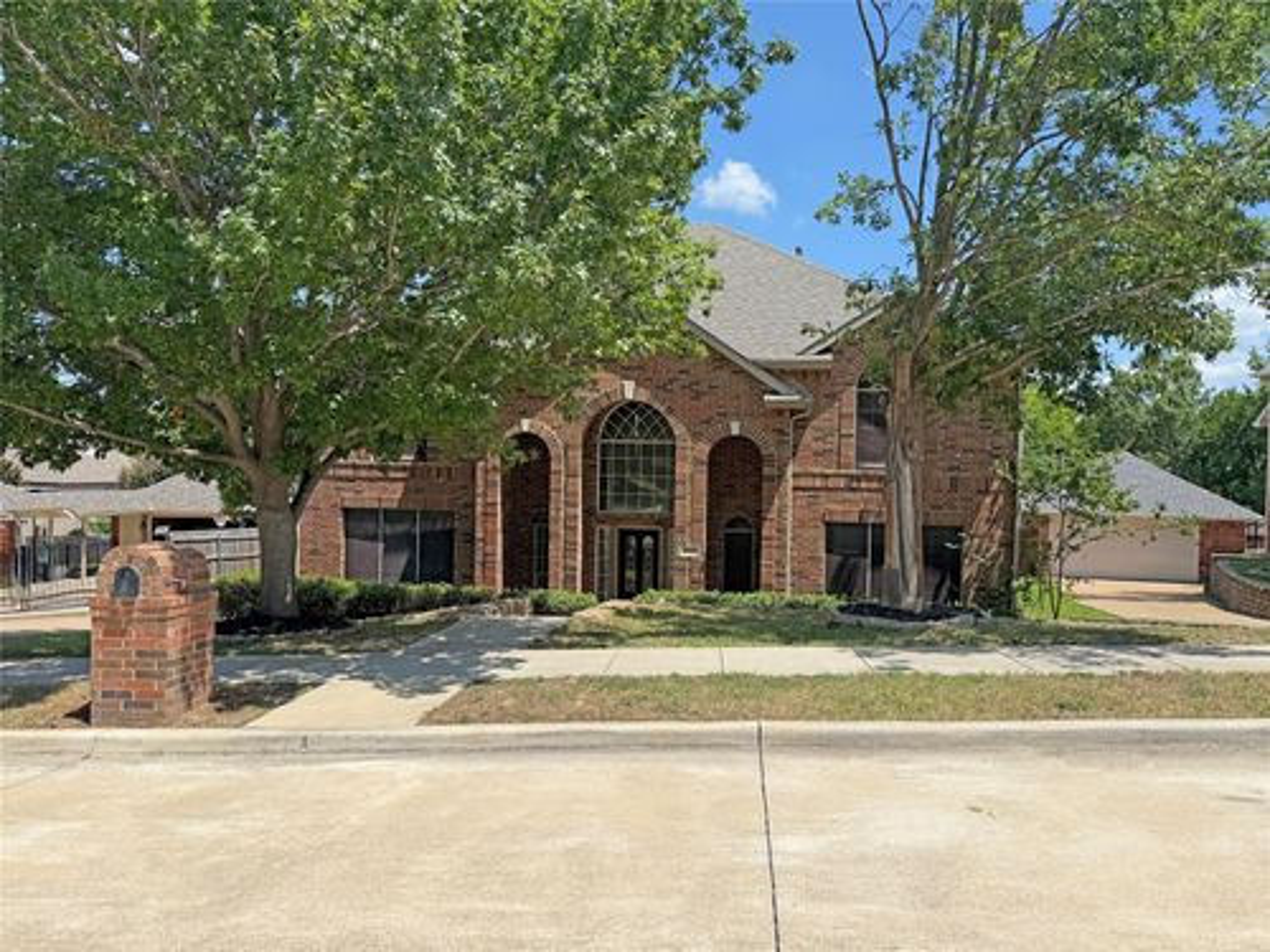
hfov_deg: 71.6
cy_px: 476
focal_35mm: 24
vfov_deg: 56.8
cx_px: 635
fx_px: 881
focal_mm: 6.76
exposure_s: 1/4167
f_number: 1.78
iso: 80
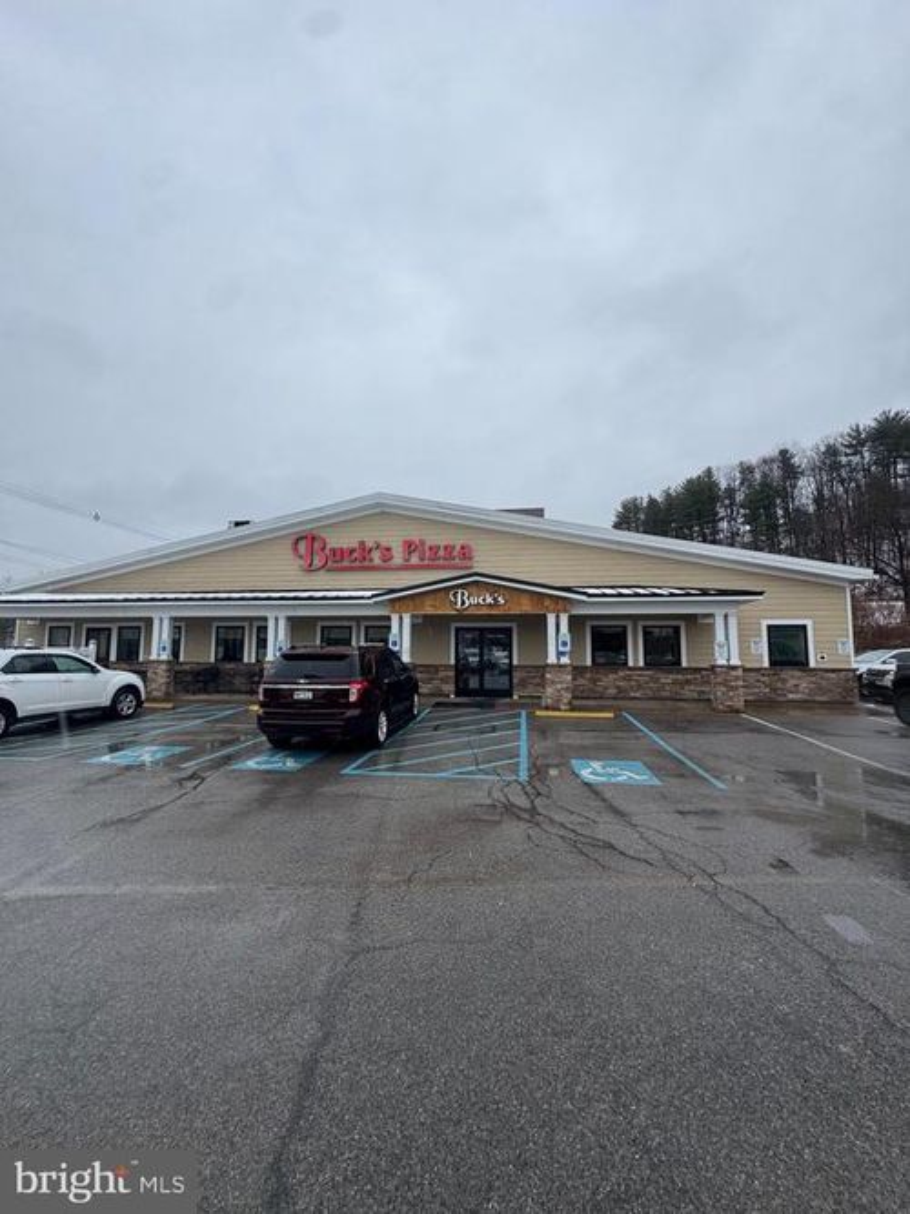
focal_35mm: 14
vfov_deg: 102.1
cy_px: 607
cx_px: 455
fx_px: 491
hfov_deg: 85.7
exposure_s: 1/537
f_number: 2.2
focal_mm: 2.22
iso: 40
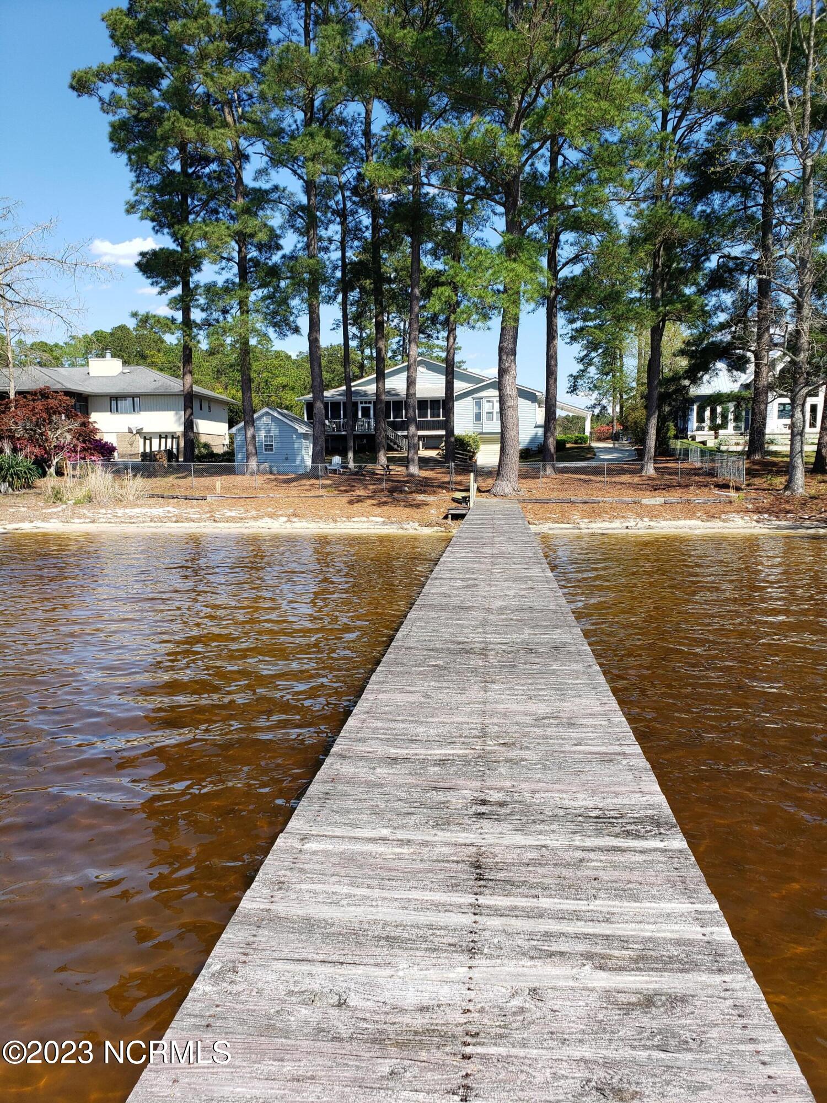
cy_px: 552
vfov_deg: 67.3
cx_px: 414
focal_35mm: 26
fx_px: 828
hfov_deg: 53.1
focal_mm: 4.3
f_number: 2.4
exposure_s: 1/781
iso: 50
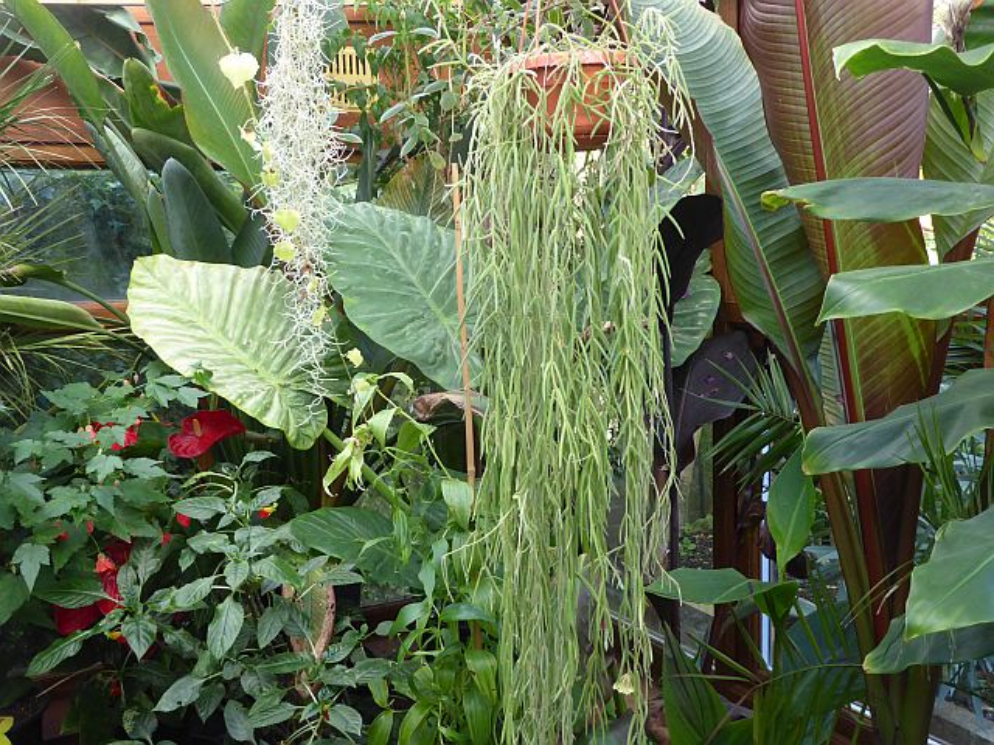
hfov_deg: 50.1
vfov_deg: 38.7
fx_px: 1062
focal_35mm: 37
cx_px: 497
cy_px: 372
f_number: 3.7
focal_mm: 6.7
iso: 320
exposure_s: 1/60
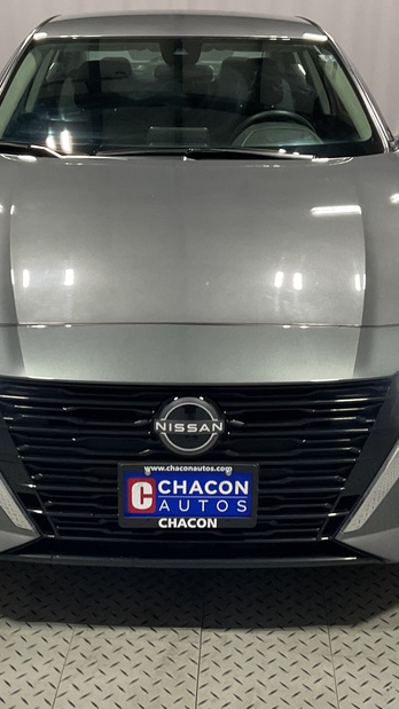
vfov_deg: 42.1
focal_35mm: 49
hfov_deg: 24.4
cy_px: 321
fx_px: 922
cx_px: 161
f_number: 1.8
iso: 64
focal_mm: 3
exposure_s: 1/60
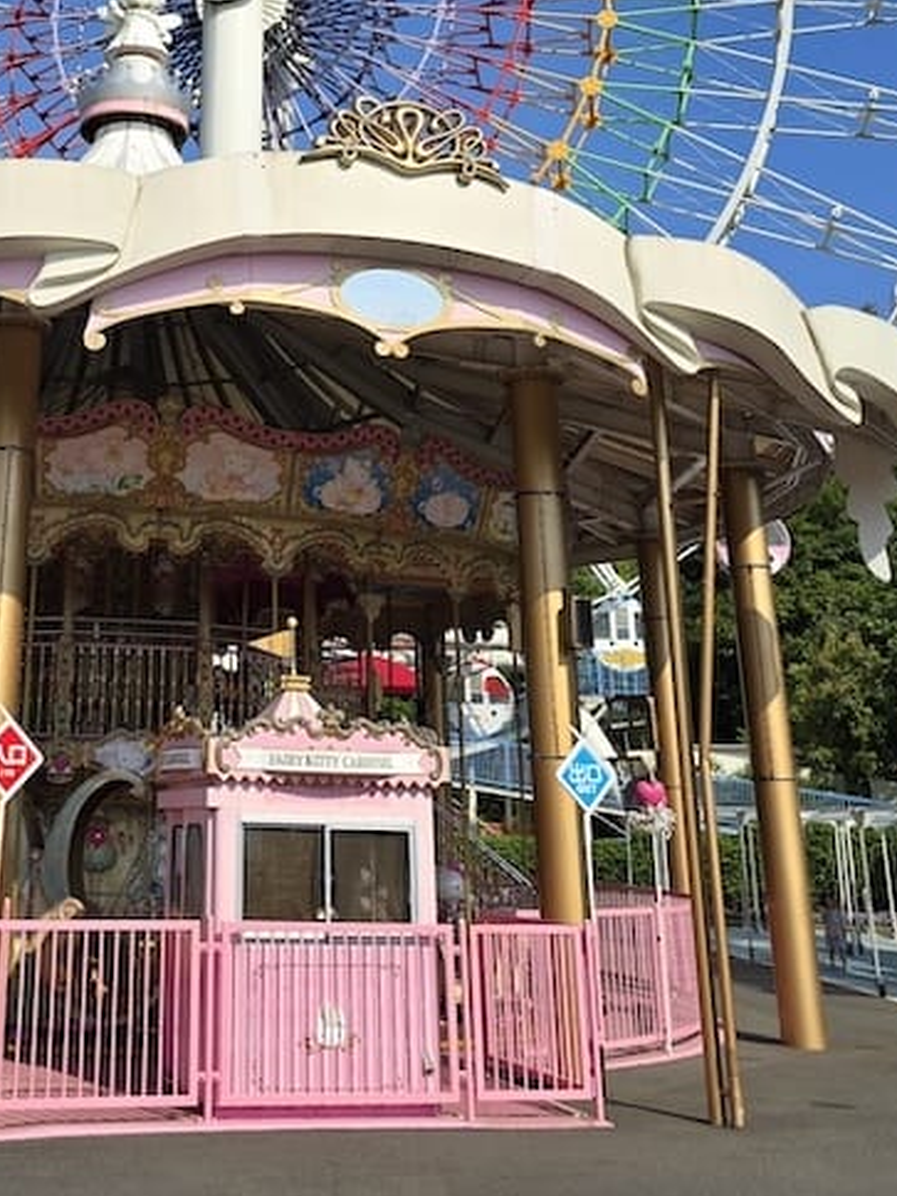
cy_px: 227
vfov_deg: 46.2
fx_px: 1313
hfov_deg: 36.7
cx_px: 213
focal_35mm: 38
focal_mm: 6.3
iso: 12
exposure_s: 1/1111
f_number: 1.7
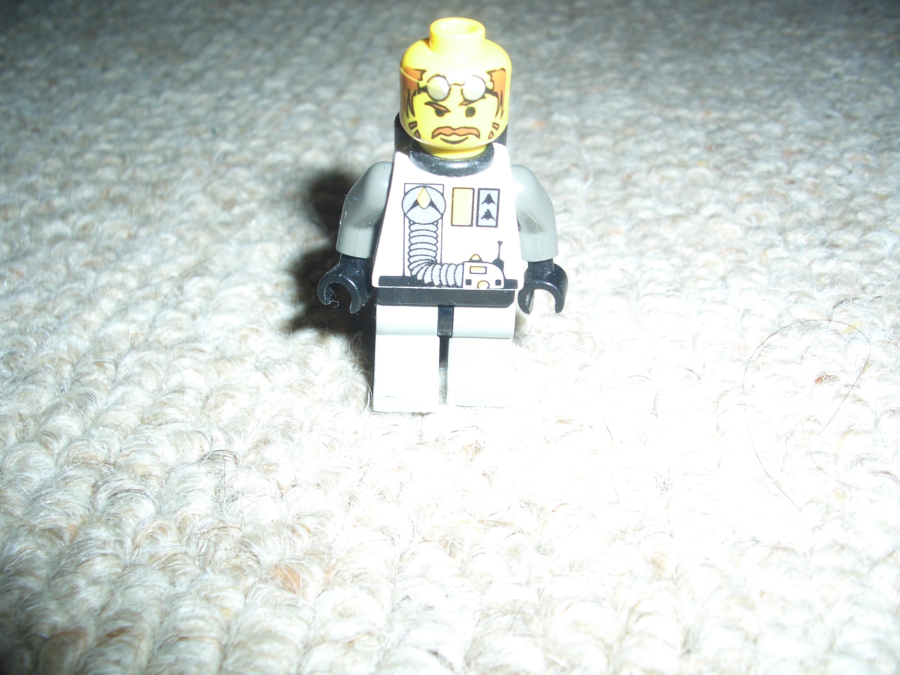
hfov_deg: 52.6
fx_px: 910
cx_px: 450
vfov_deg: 40.7
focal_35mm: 35
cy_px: 338
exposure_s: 1/60
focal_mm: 5.8
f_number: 4.3
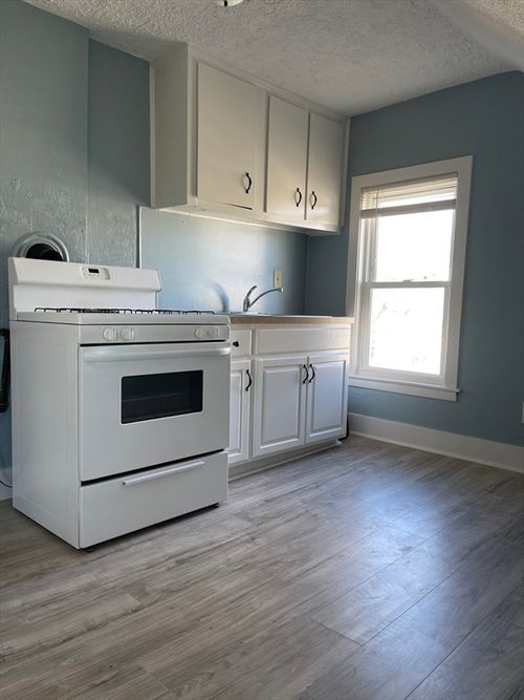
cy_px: 350
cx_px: 262
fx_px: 505
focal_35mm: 25
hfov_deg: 54.9
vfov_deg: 69.4
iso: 80
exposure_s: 1/121
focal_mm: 5.1
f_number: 1.6
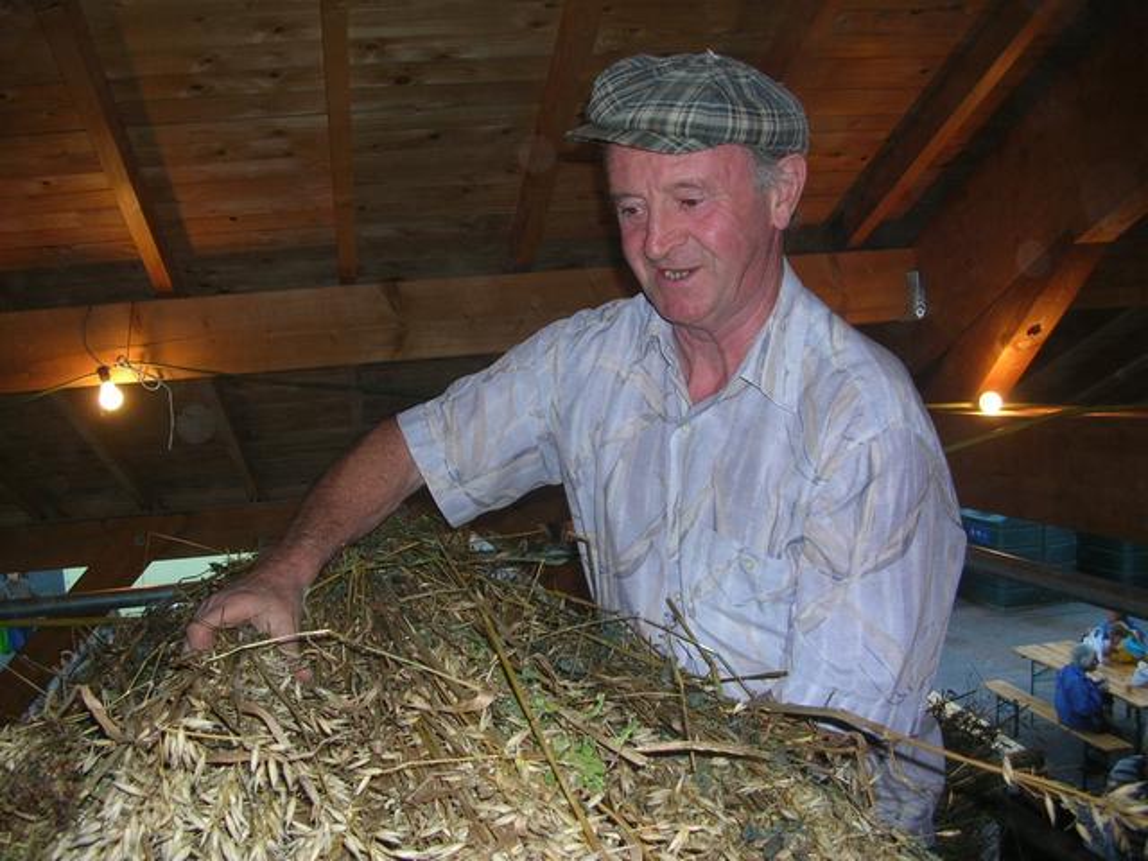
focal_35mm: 35
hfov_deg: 52.6
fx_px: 1161
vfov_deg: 40.7
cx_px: 574
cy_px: 430
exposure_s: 1/60.1
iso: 50
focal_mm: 5.8
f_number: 2.8
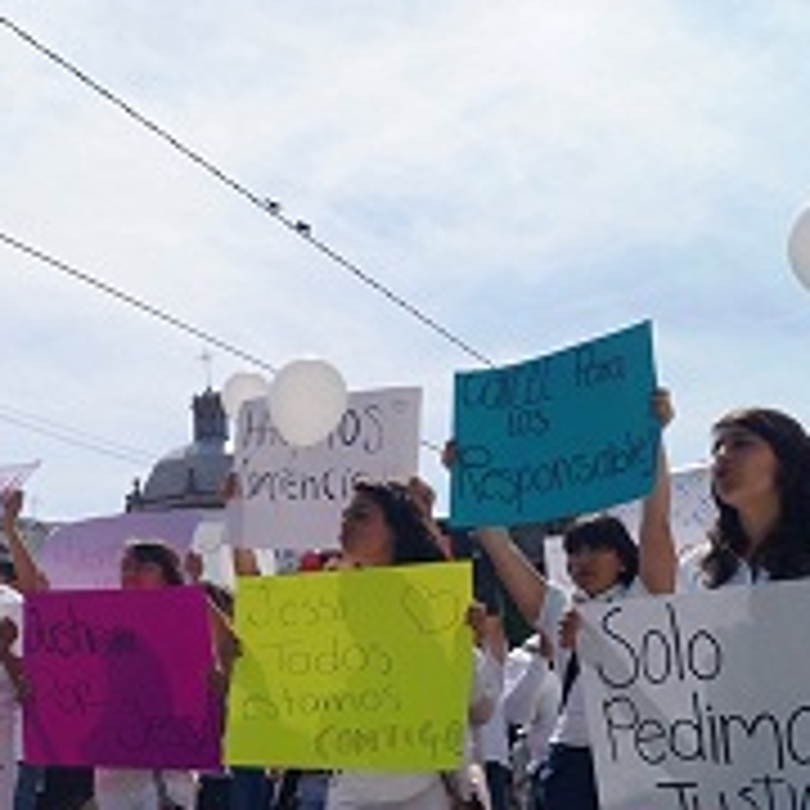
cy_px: 454
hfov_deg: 31.8
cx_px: 86
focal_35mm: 51
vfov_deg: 33.4
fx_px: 1350
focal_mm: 18
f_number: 13
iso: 100
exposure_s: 1/250
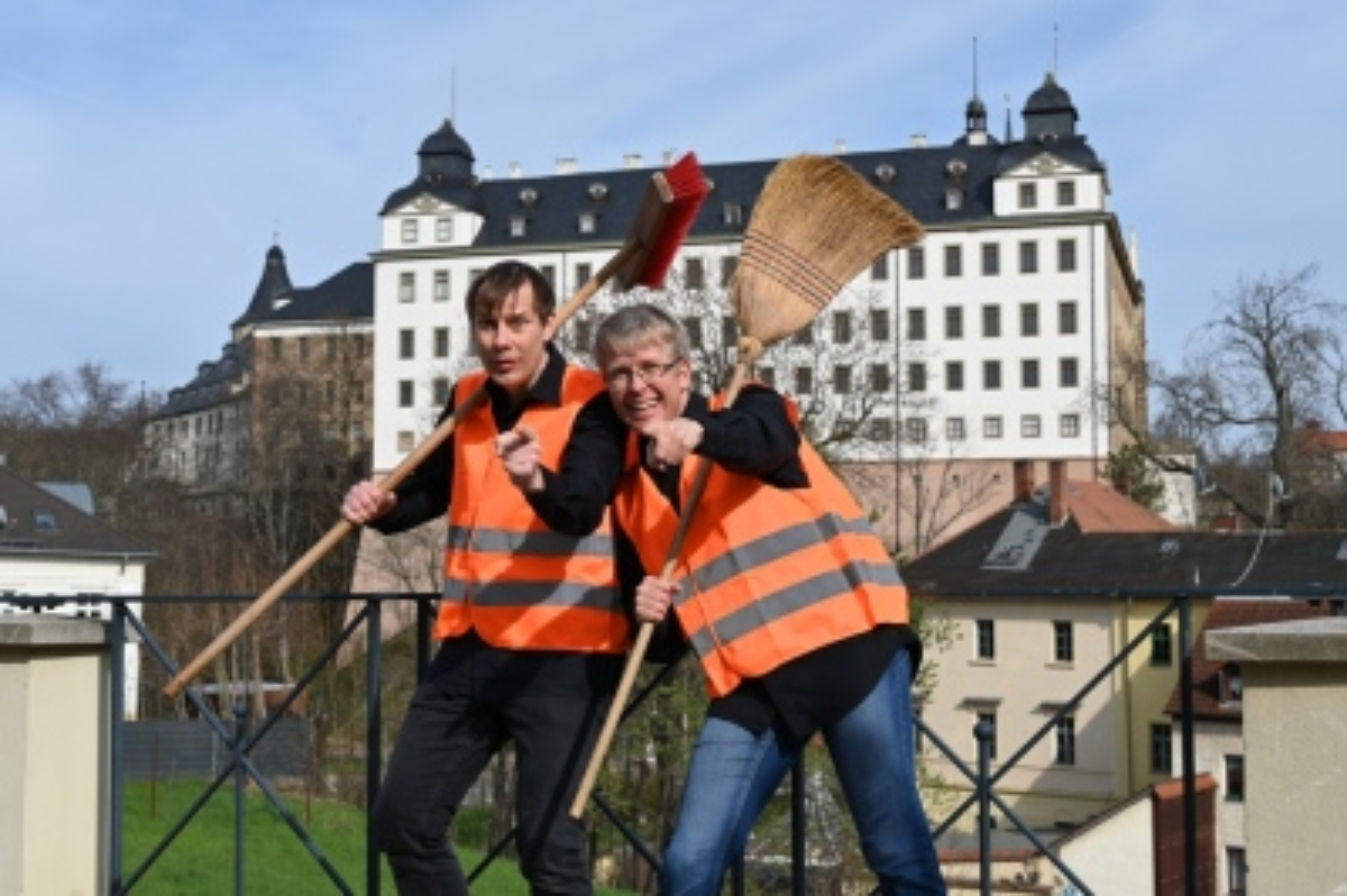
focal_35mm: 48
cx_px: 674
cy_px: 448
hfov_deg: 41.1
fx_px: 1794
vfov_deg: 28.0
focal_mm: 48
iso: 100
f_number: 7.1
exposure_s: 1/400
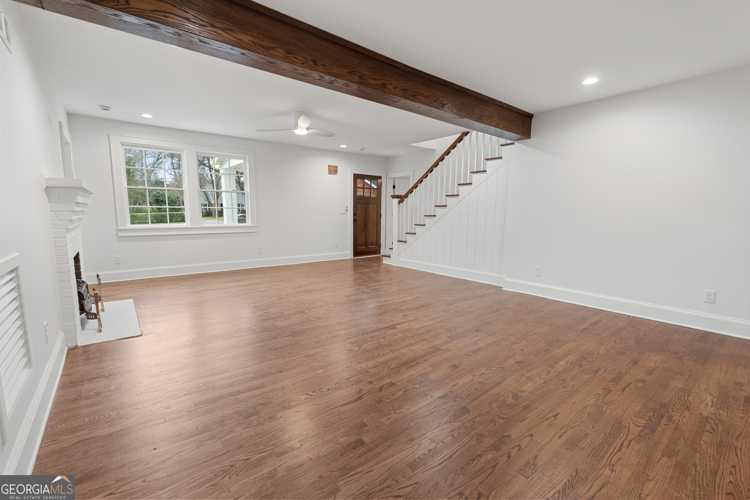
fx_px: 333
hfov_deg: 96.7
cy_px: 250
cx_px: 375
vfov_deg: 73.8
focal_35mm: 16
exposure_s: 1/6
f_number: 6.3
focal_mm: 16
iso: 1250
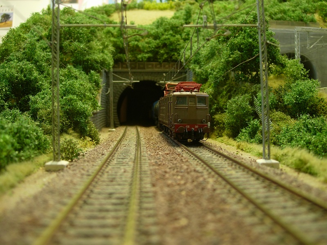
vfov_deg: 37.7
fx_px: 359
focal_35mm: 38
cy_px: 122
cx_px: 164
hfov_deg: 49.0
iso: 86
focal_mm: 7.8
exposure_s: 1/4
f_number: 2.8
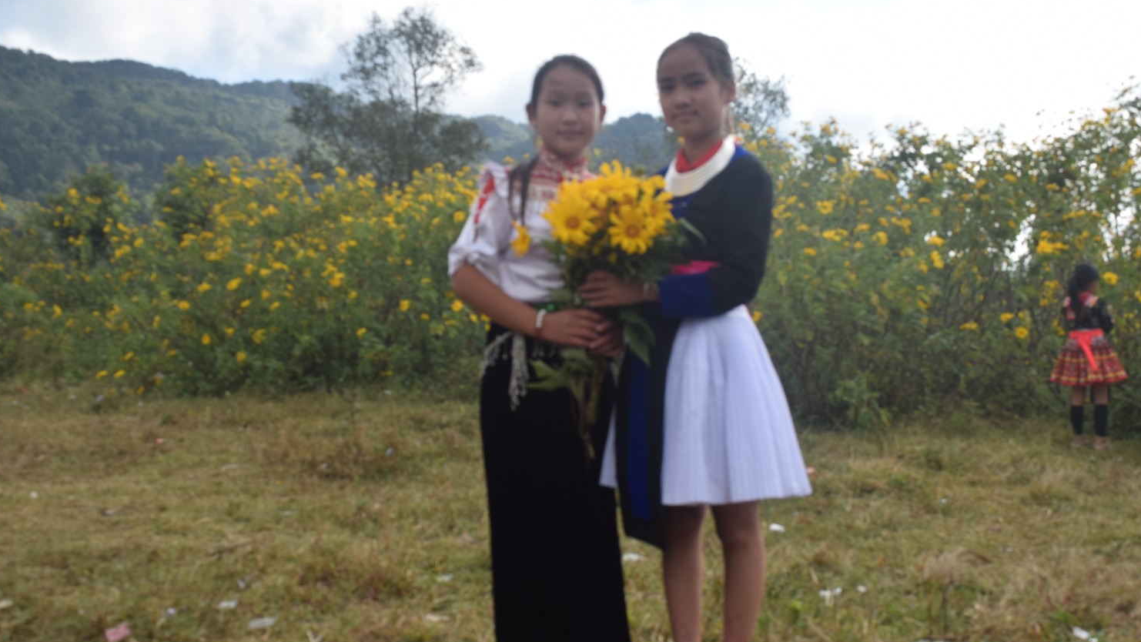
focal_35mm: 35
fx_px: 1059
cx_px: 568
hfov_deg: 56.6
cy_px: 374
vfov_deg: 33.7
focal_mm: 22
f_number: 9
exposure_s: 1/200
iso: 100
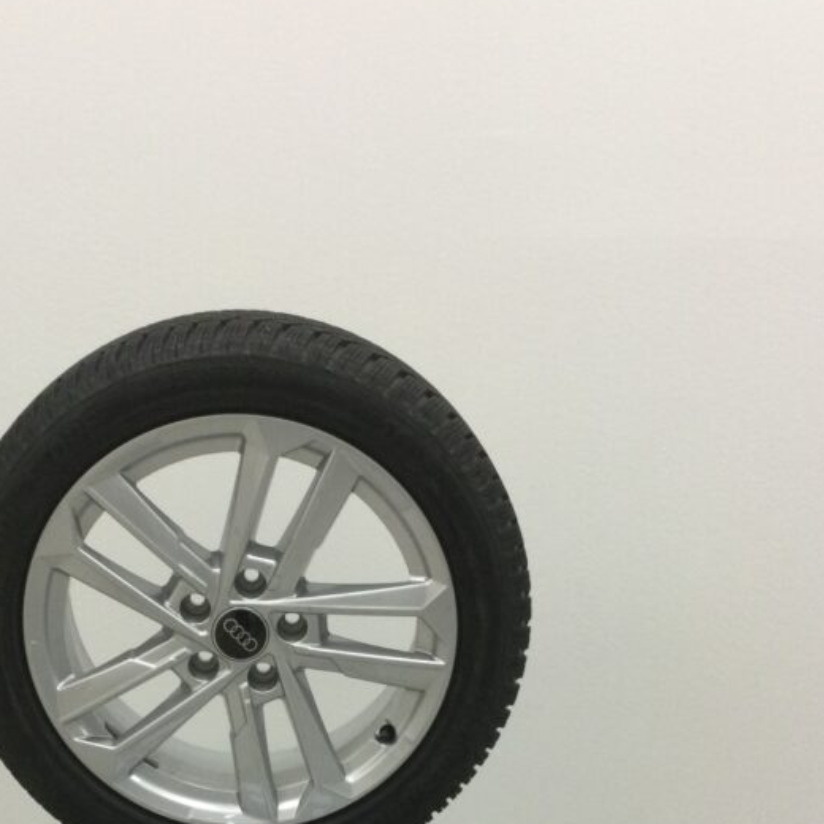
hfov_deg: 31.5
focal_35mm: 54
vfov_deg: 30.1
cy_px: 767
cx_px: 298
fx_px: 1454
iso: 125
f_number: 2.4
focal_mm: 3.3
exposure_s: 1/33
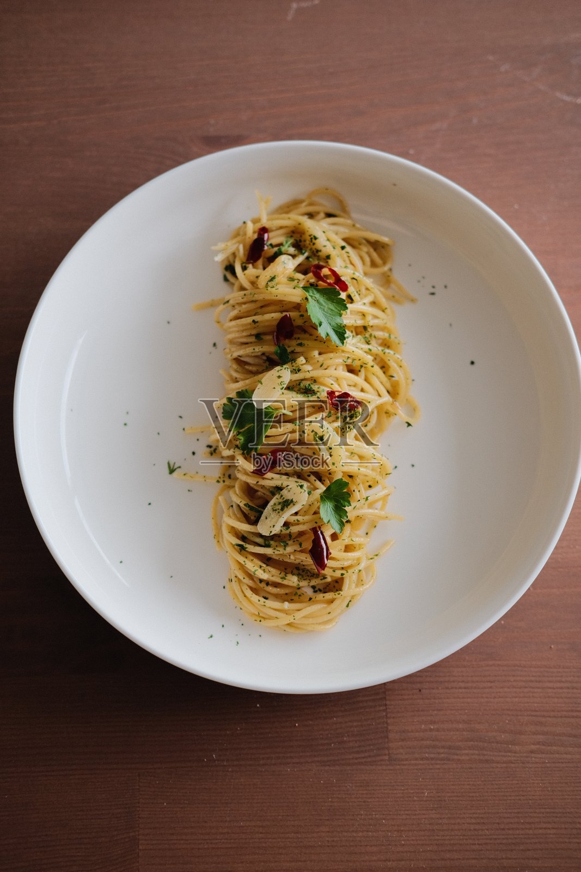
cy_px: 436
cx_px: 290
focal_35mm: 53
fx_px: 1283
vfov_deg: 37.5
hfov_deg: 25.5
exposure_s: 1/110
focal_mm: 35
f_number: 2.8
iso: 640
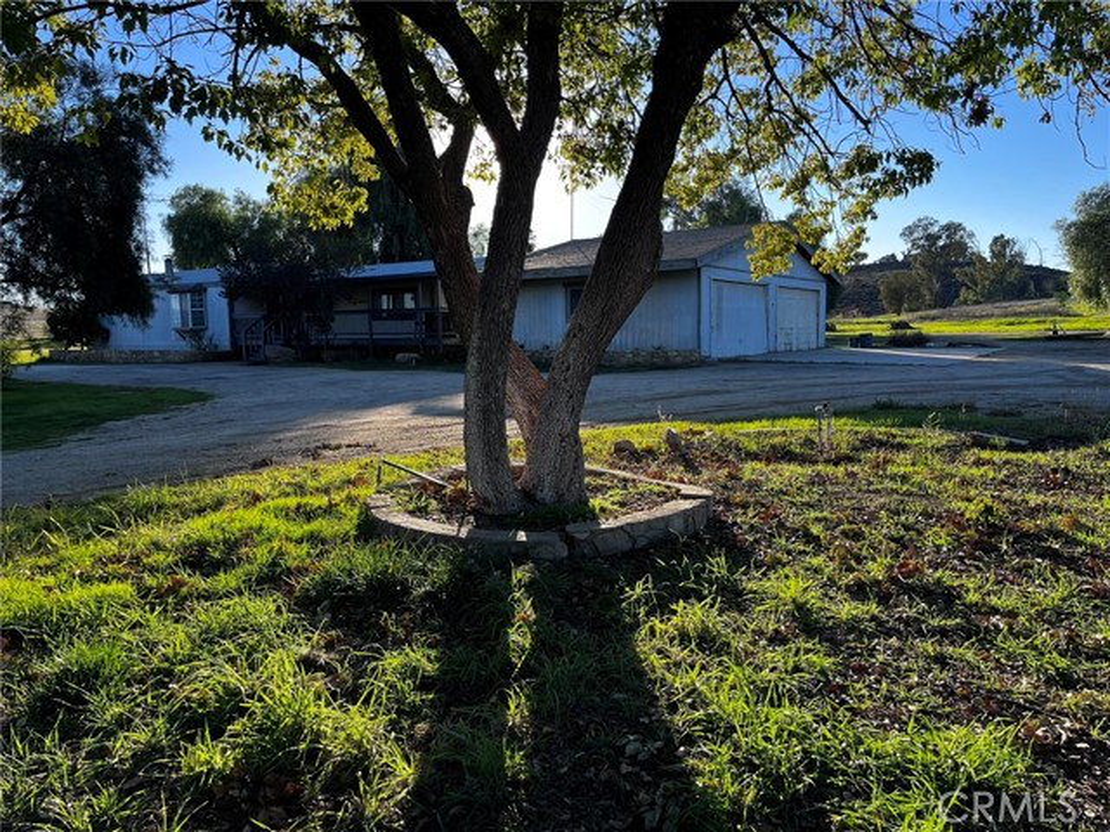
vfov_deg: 53.1
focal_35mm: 26
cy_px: 416
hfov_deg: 67.3
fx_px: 834
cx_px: 555
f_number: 1.6
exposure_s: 1/878
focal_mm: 5.1
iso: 50
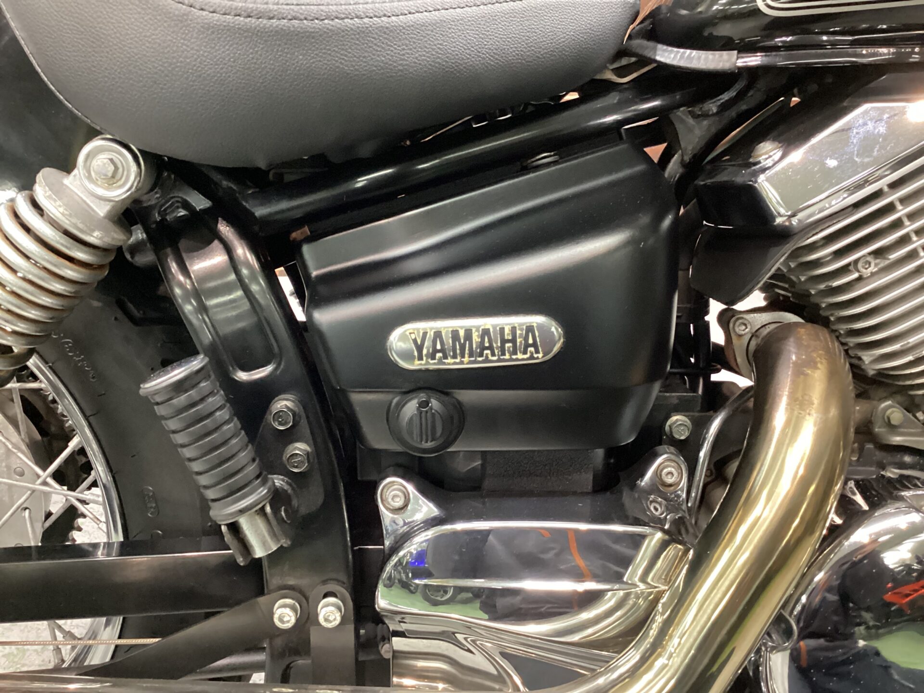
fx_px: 827
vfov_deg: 45.4
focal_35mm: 31
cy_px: 346
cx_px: 462
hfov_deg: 58.4
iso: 640
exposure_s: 1/30
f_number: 2.4
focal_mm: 3.3
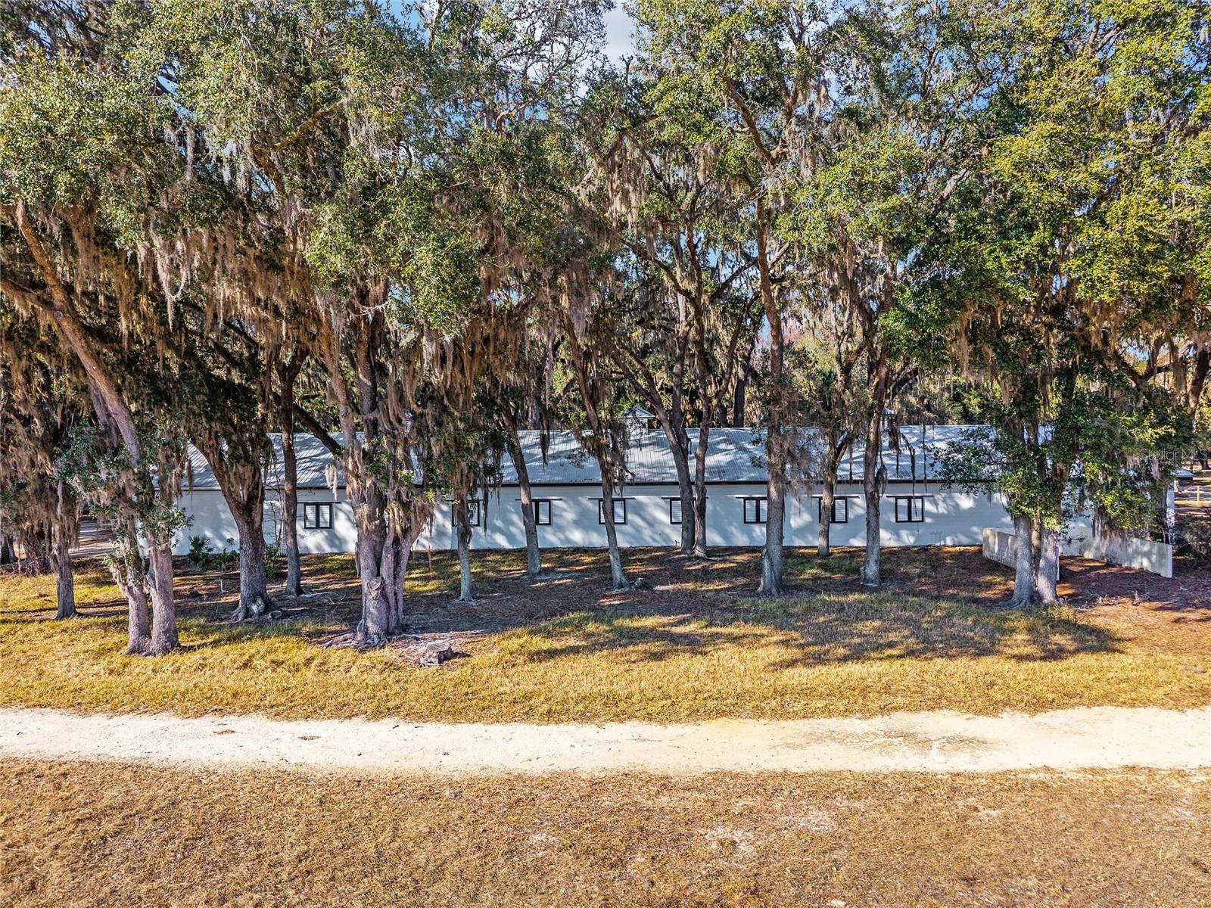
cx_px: 606
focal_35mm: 24
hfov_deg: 71.6
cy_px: 454
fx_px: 840
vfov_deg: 56.8
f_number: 1.8
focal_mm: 8.67
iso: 190
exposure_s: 1/1600
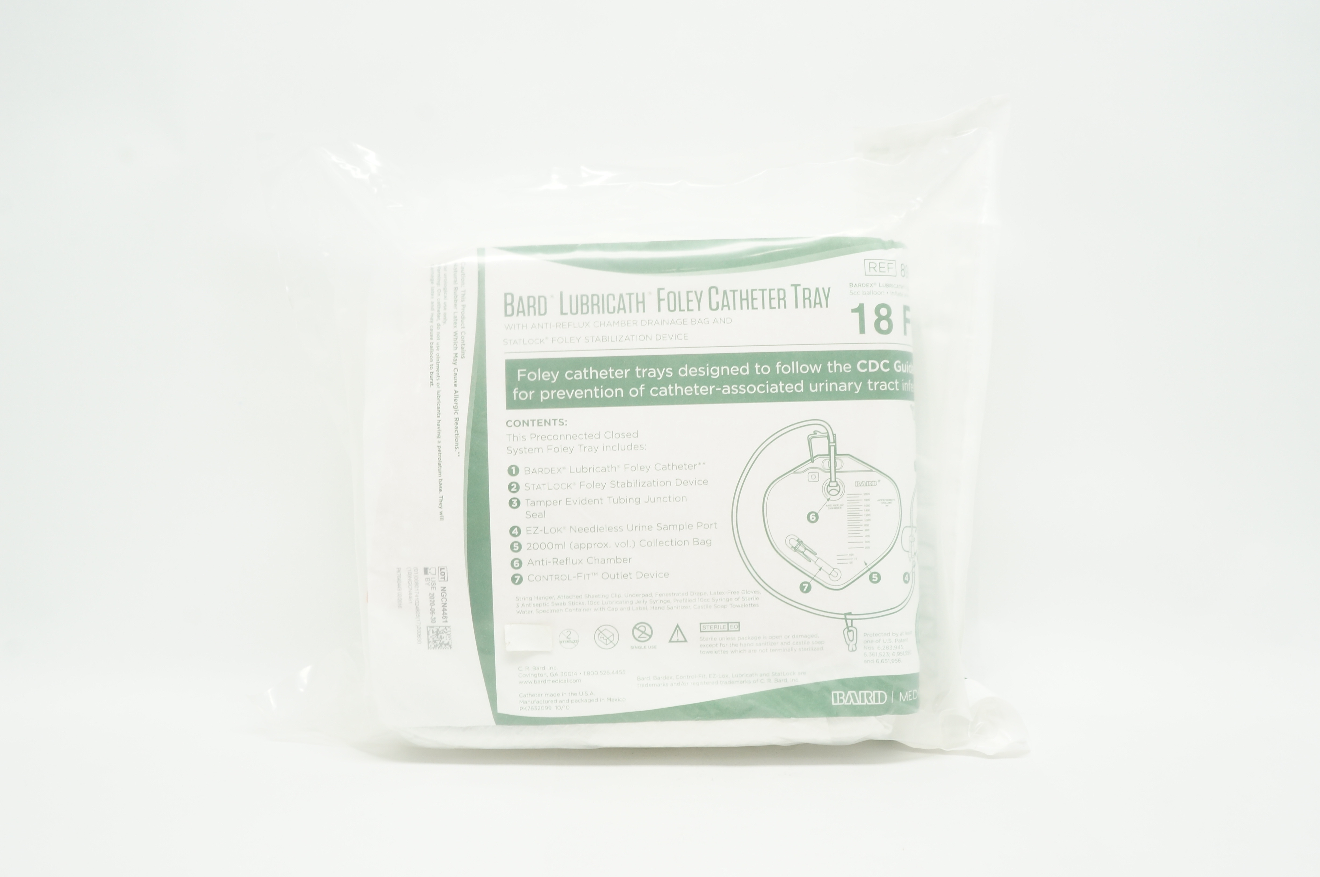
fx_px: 1319
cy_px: 438
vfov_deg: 36.8
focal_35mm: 36
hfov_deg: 53.2
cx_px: 660
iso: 400
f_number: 11
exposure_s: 1/15
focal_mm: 24
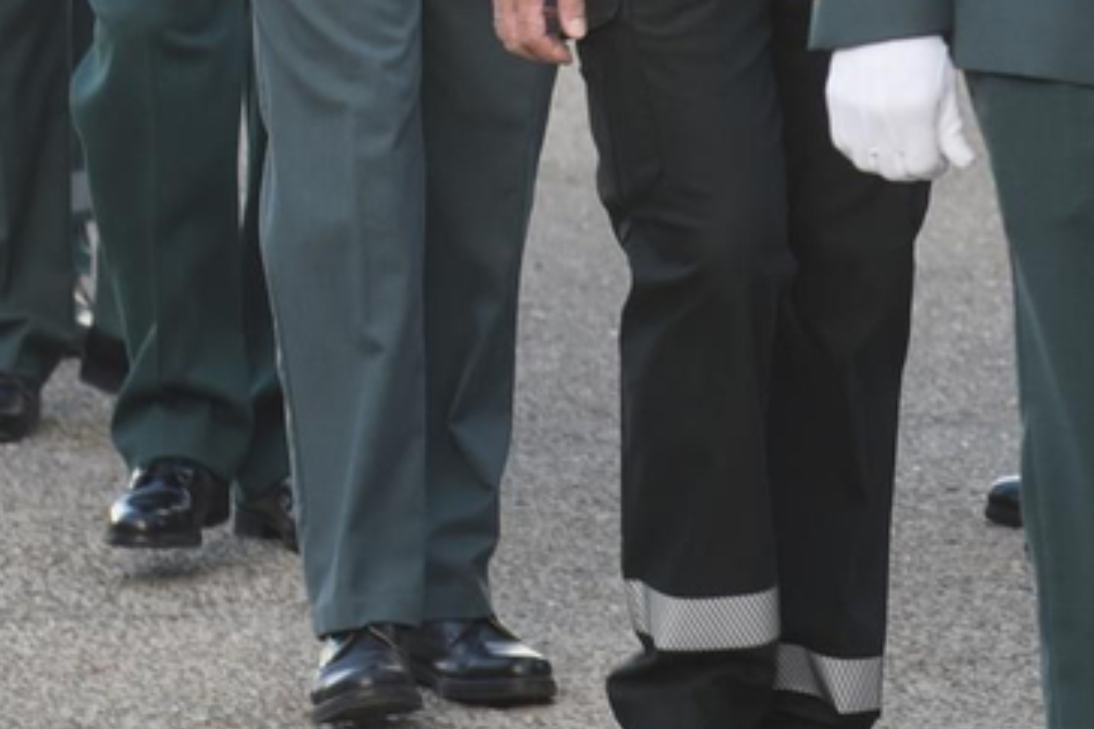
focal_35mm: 432
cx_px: 1624
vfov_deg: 3.2
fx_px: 13127
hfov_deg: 4.7
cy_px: -340
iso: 140
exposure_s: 1/160
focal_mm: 98
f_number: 4
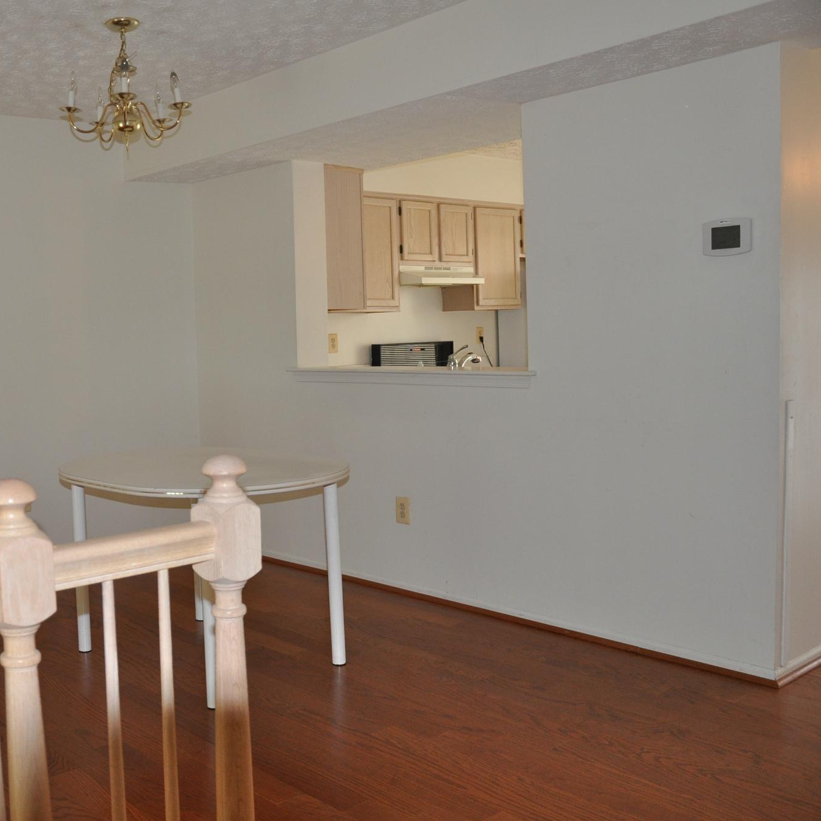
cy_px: 408
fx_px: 939
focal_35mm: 35
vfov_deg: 47.2
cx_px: 199
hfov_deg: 45.5
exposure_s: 1/60
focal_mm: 18
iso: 800
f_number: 3.5
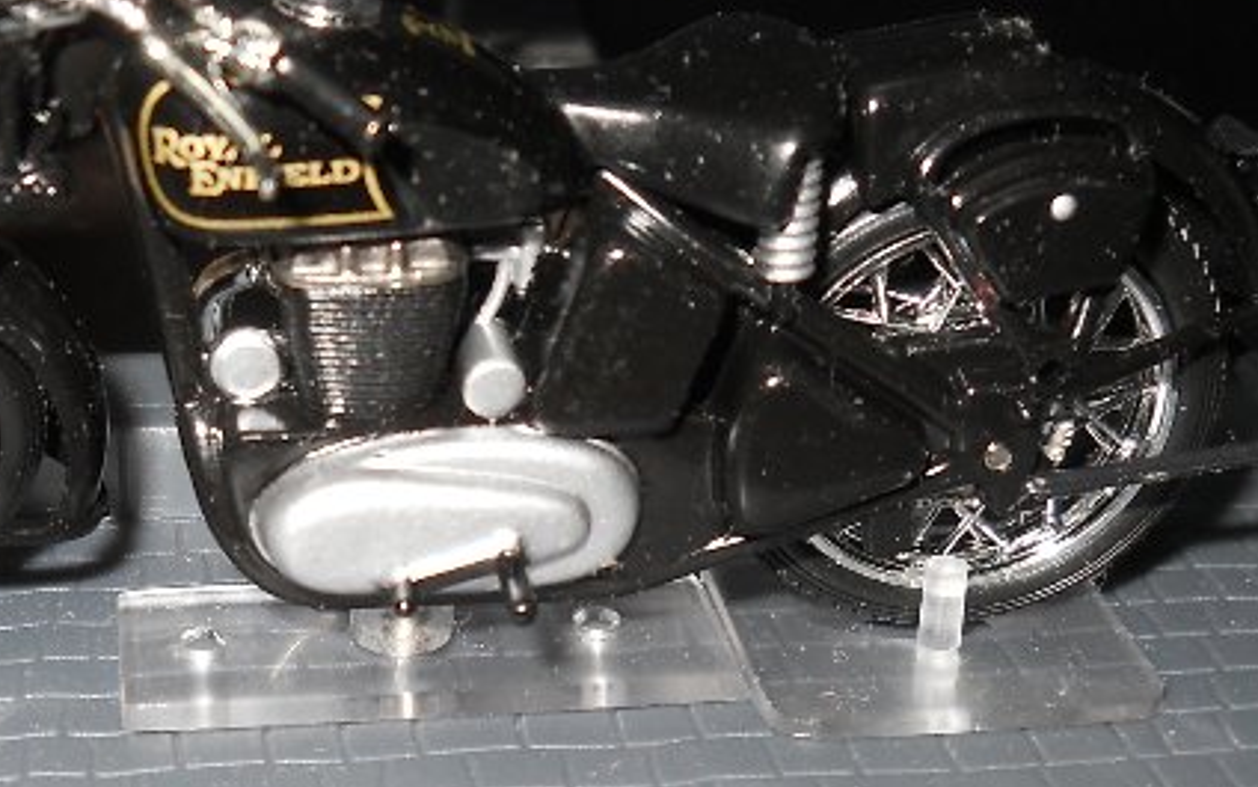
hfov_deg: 25.0
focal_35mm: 82
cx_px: 380
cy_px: 606
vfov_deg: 15.8
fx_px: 2811
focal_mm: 6.72
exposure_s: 1/30
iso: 80
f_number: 5.5
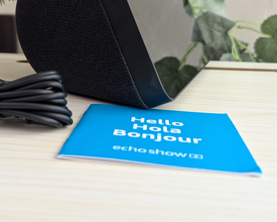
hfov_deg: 38.8
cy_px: 83
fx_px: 385
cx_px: 81
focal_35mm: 47
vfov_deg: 31.9
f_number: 1.85
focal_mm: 6.81
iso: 158
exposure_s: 1/35
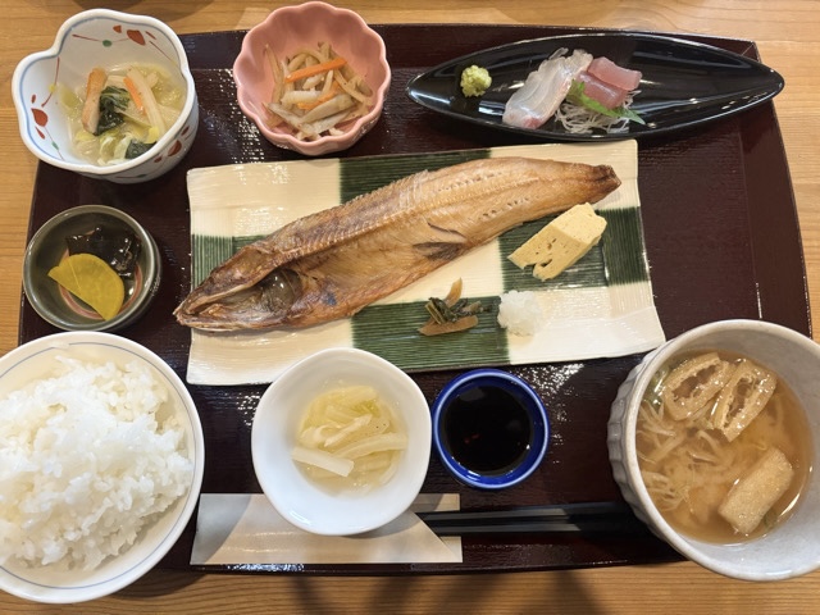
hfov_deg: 67.3
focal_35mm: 26
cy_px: 308
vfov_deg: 53.1
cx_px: 410
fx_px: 616
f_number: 1.6
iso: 400
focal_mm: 5.96
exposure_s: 1/60
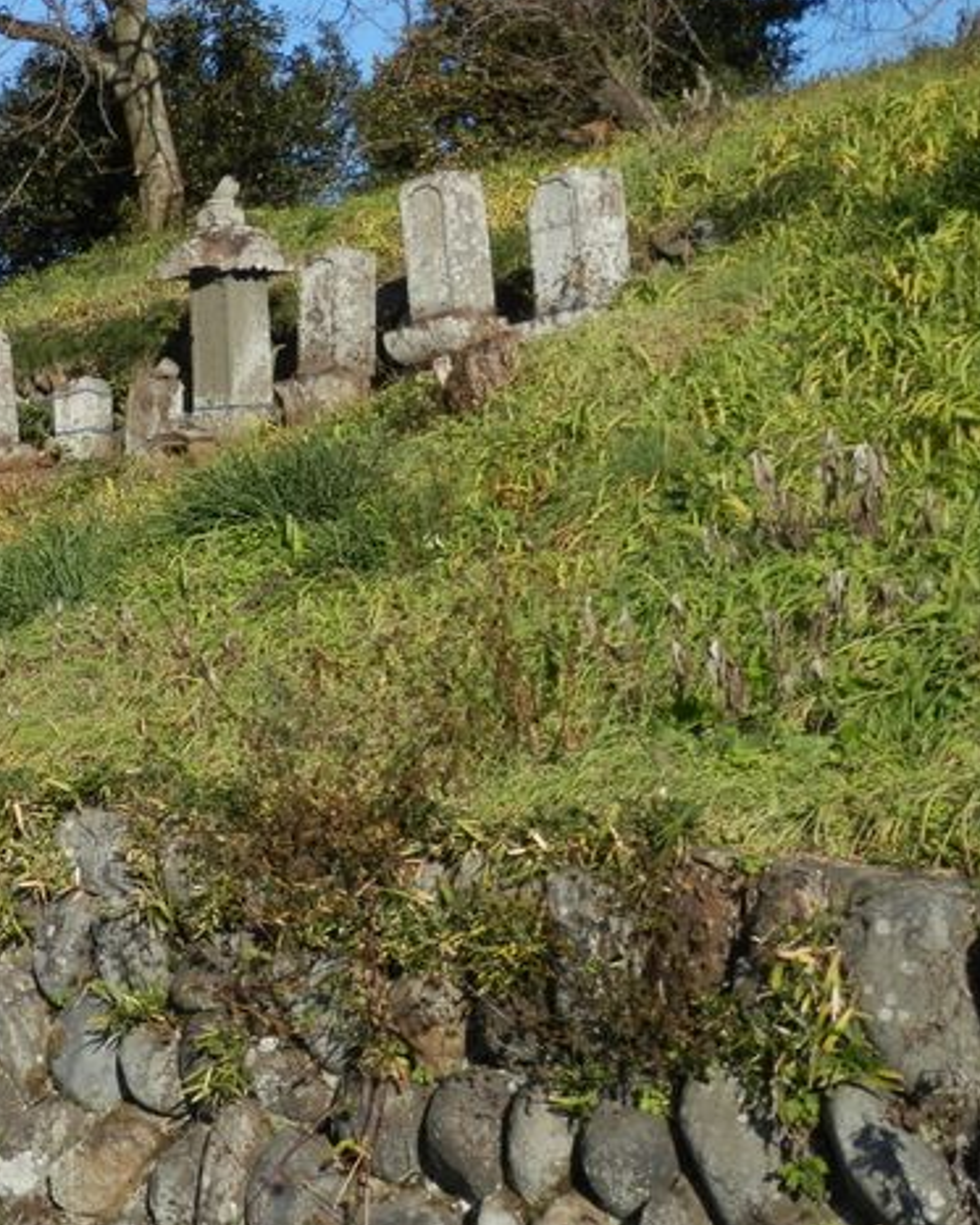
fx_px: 2247
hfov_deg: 23.3
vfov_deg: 30.4
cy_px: 499
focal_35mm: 62
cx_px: -63
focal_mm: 6.6
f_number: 3.6
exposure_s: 1/800
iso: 80
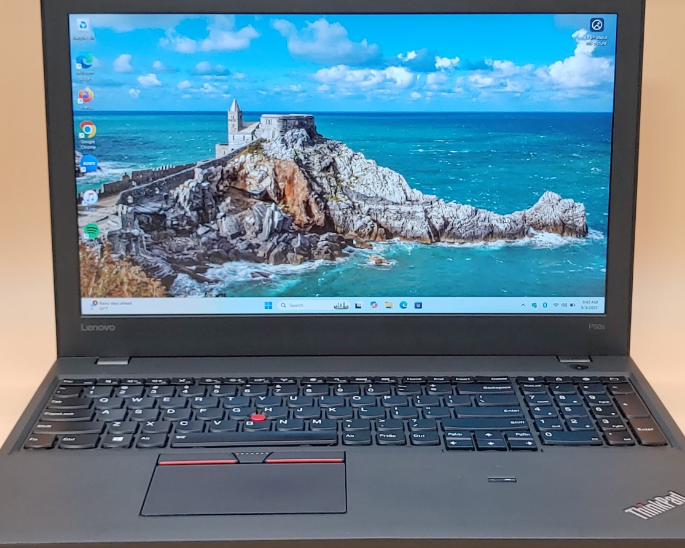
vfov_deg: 26.2
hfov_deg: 32.5
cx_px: 351
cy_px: 272
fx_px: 1176
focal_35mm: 58
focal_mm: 4.36
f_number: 1.8
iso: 50
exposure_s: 1/60
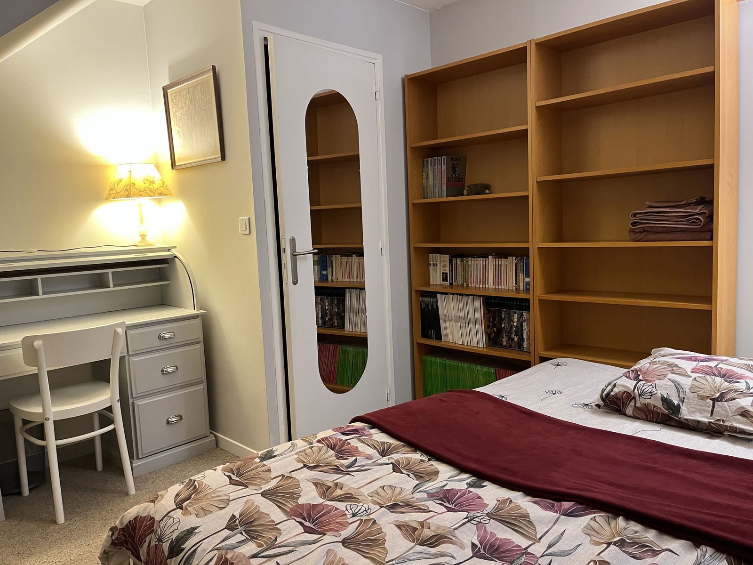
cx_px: 376
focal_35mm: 26
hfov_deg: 67.3
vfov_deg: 53.1
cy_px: 282
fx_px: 566
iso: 250
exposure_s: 1/50
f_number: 1.6
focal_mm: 5.1
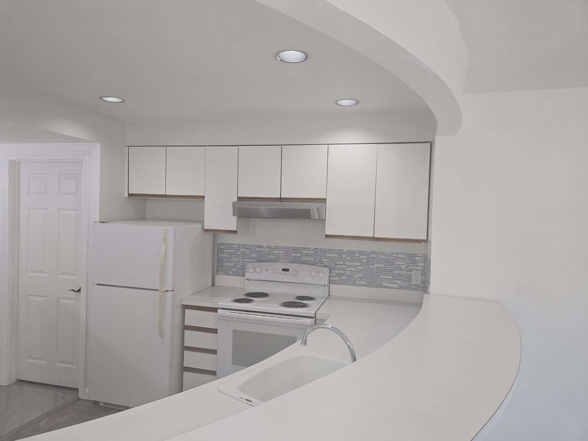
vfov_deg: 56.8
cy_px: 220
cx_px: 283
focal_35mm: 24
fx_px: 408
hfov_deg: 71.6
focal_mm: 5.4
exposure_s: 1/60
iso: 100
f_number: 1.8
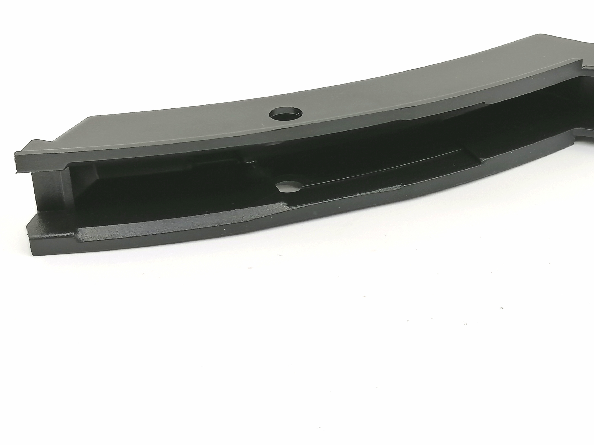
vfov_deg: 25.1
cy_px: 143
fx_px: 995
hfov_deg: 33.2
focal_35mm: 58
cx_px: 336
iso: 50
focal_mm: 5.3
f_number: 1.8
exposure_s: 1/100
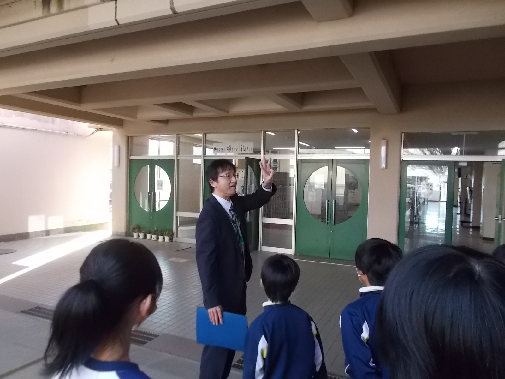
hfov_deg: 67.3
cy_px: 190
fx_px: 379
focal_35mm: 26
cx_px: 252
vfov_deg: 53.1
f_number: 3.2
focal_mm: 4.6
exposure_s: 1/250
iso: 400
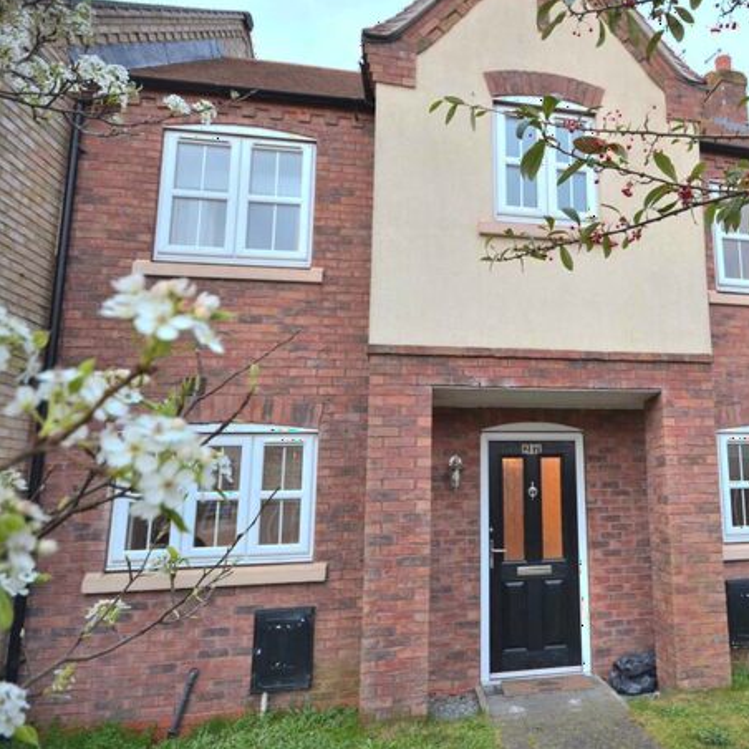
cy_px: 372
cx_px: 578
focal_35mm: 26
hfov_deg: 57.8
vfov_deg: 61.6
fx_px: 628
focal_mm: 13
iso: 800
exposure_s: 1/60
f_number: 4.5
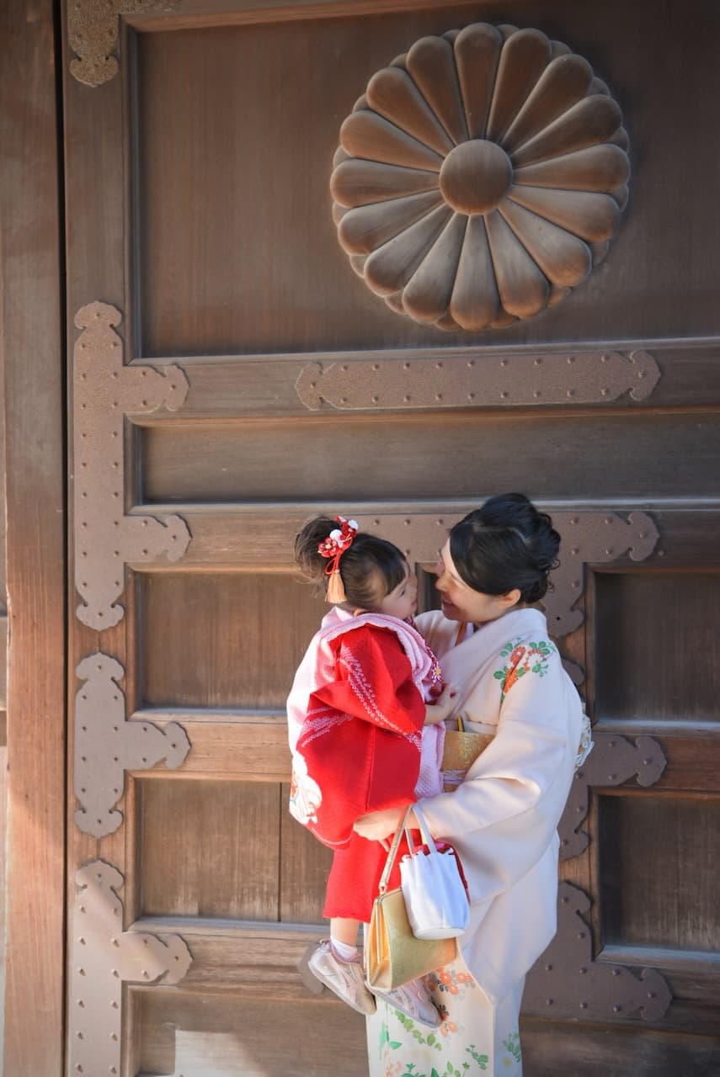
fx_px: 1378
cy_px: 538
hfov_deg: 29.3
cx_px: 360
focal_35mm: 46
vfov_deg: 42.7
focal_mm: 46
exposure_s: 1/160
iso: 320
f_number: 5.6
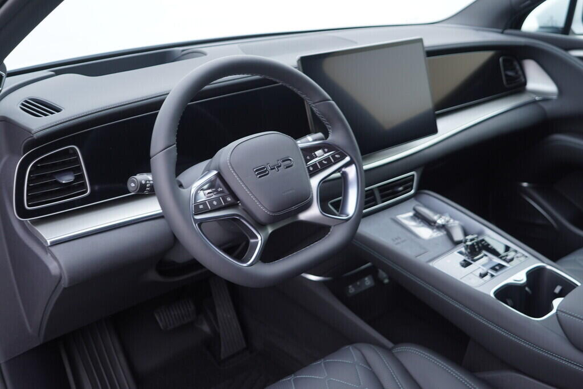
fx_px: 583
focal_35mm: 36
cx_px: 292
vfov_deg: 36.9
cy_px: 194
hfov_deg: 53.1
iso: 160
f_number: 2.8
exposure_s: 1/40
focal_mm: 24
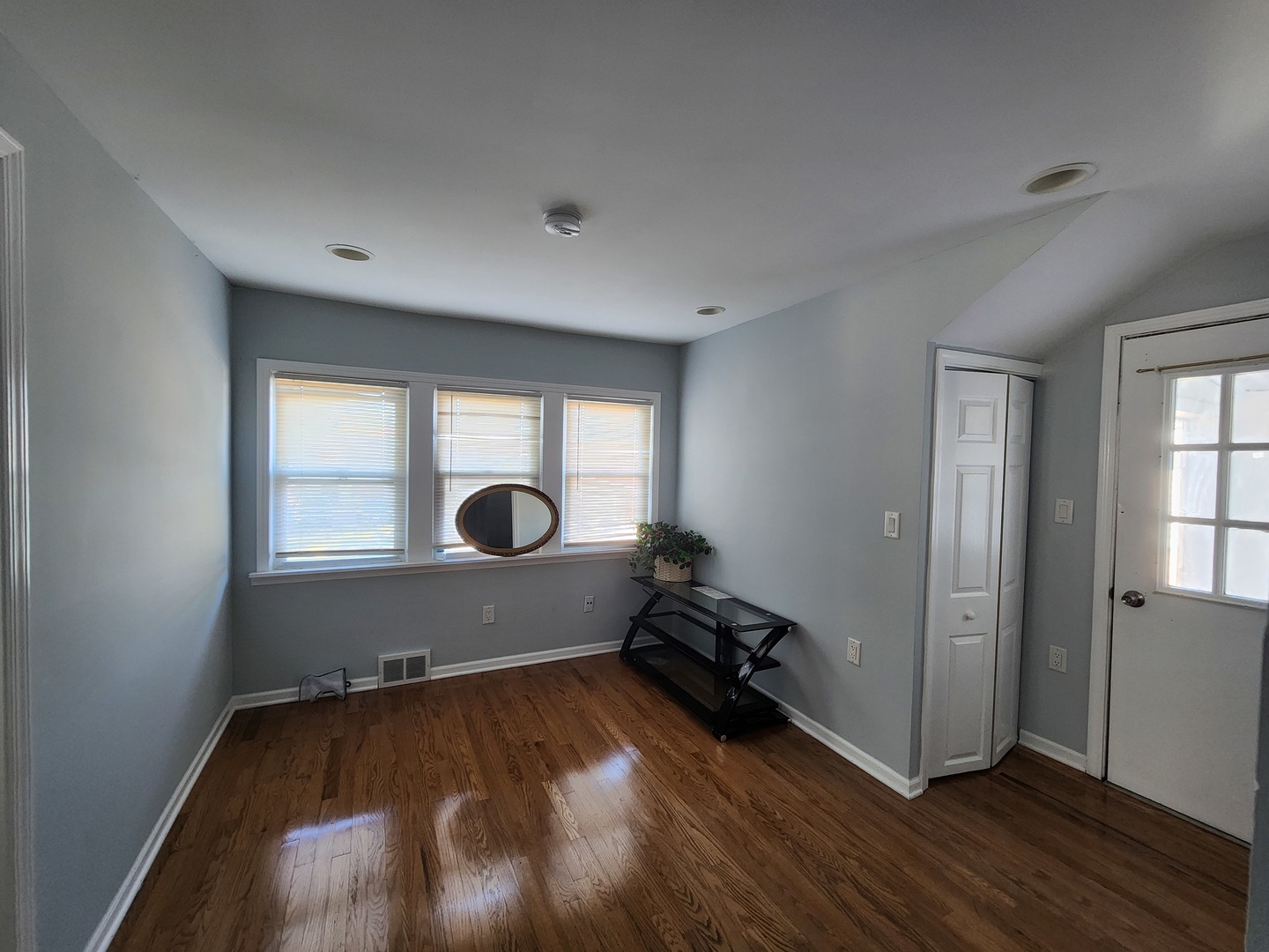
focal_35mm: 13
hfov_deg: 106.2
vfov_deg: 89.9
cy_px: 476
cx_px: 634
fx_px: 477
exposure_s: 1/60
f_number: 2.2
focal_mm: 2.2
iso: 250
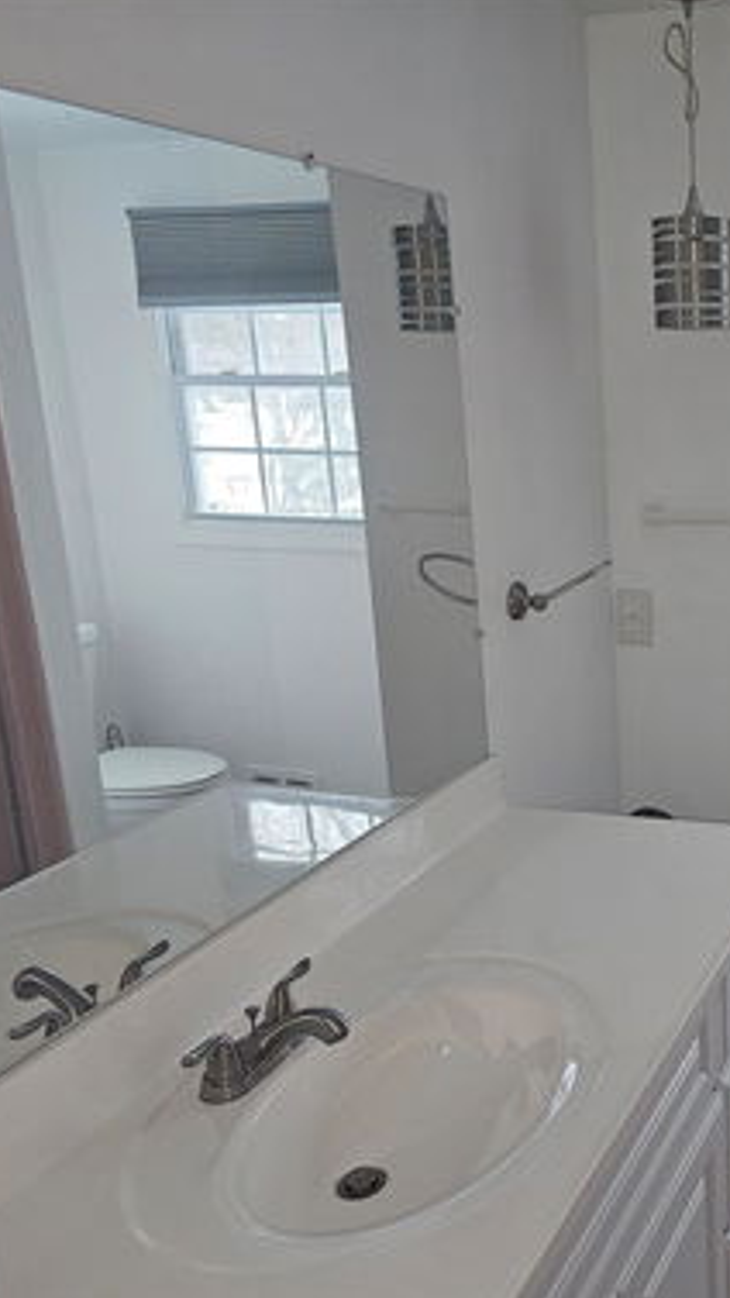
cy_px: 651
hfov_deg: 31.2
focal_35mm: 34
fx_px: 1170
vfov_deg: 58.0
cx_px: 782
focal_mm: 6.3
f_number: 1.7
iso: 80
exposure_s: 1/60
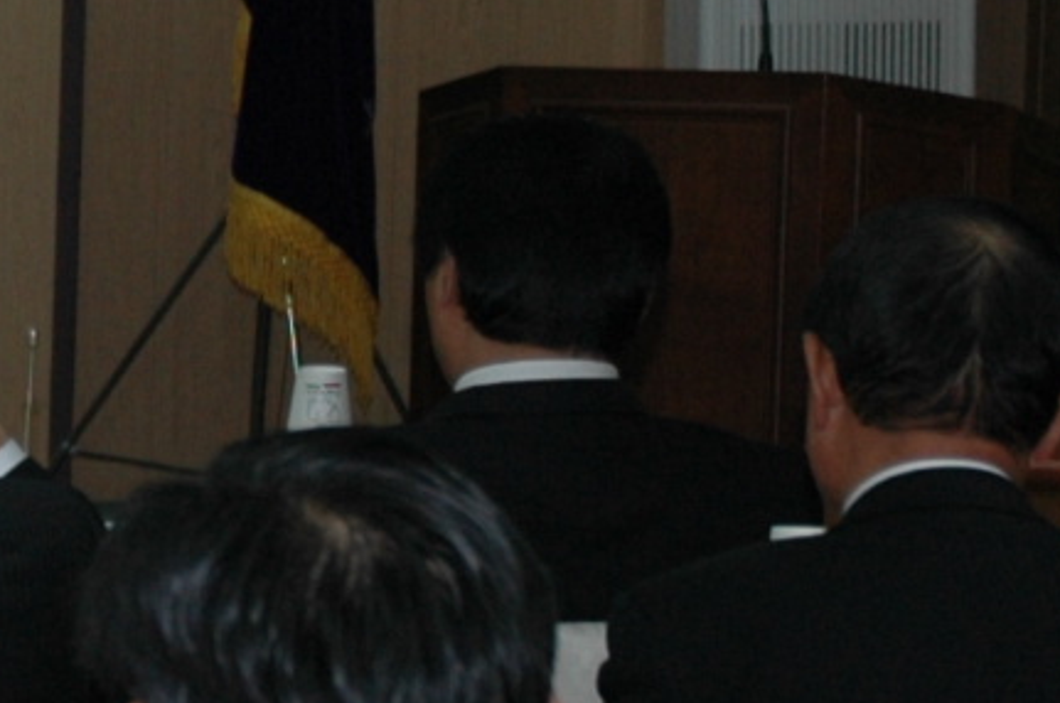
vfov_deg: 5.2
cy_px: 492
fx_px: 7791
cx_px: -1267
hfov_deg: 7.4
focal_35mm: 265
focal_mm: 34
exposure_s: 1/60
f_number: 4.2
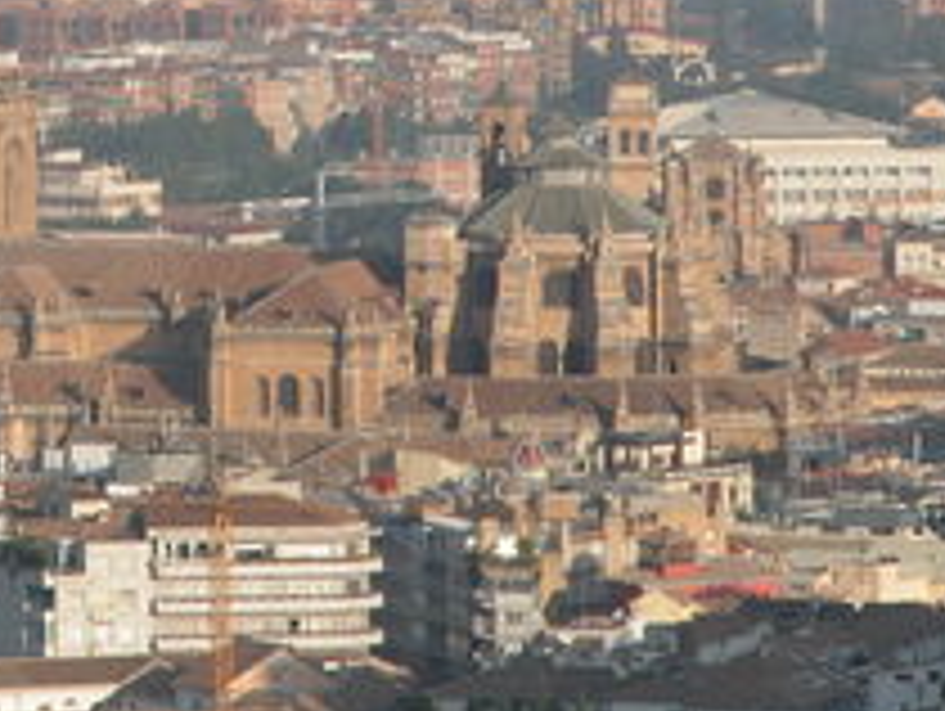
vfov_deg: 2.8
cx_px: 144
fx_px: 14567
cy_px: 144
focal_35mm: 533
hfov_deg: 3.7
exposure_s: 1/322
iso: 100
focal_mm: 71.2
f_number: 5.9
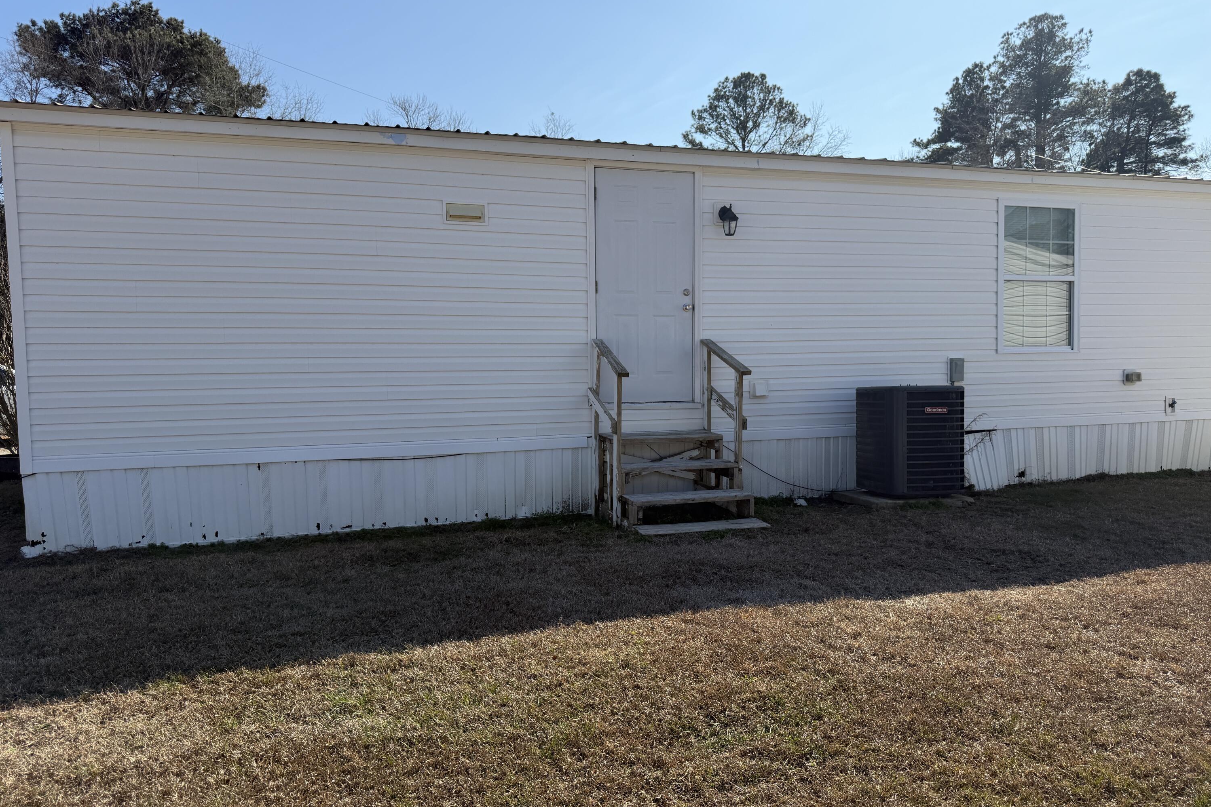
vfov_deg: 51.3
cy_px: 412
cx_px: 606
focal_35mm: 25
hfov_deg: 71.5
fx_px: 841
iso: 100
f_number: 1.78
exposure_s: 1/5319
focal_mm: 6.76
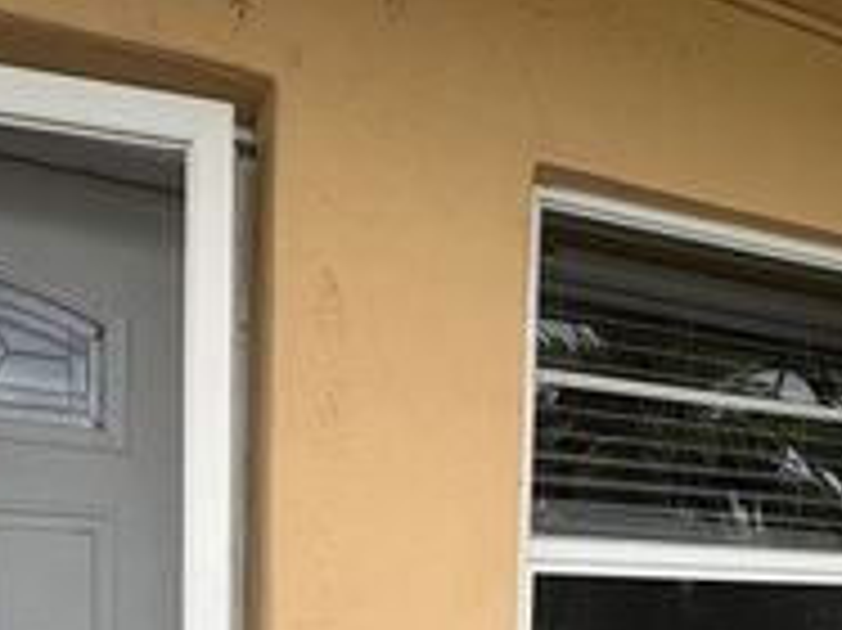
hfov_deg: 56.8
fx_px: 778
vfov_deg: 38.6
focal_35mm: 32
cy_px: 644
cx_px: 398
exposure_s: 1/459
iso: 40
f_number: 2.2
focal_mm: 2.22
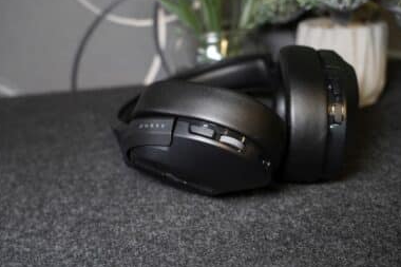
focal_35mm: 39
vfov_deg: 34.2
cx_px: 198
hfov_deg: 49.6
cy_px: 132
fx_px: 434
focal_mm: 38
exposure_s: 1/40
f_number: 5.6
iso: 1250
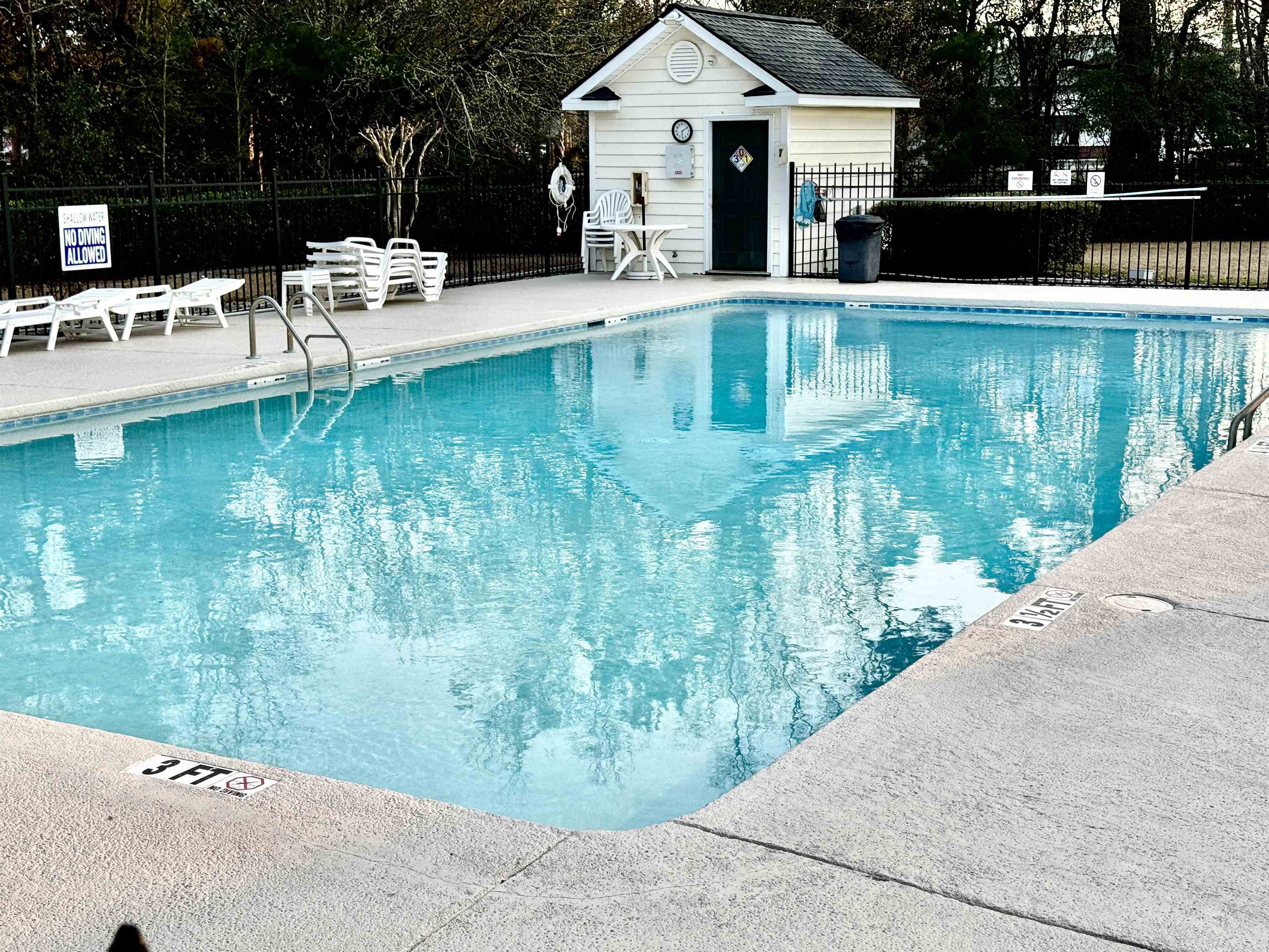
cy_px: 476
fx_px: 1760
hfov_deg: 39.7
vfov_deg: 30.3
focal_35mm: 48
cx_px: 634
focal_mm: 6.76
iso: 64
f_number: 1.78
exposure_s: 1/1287
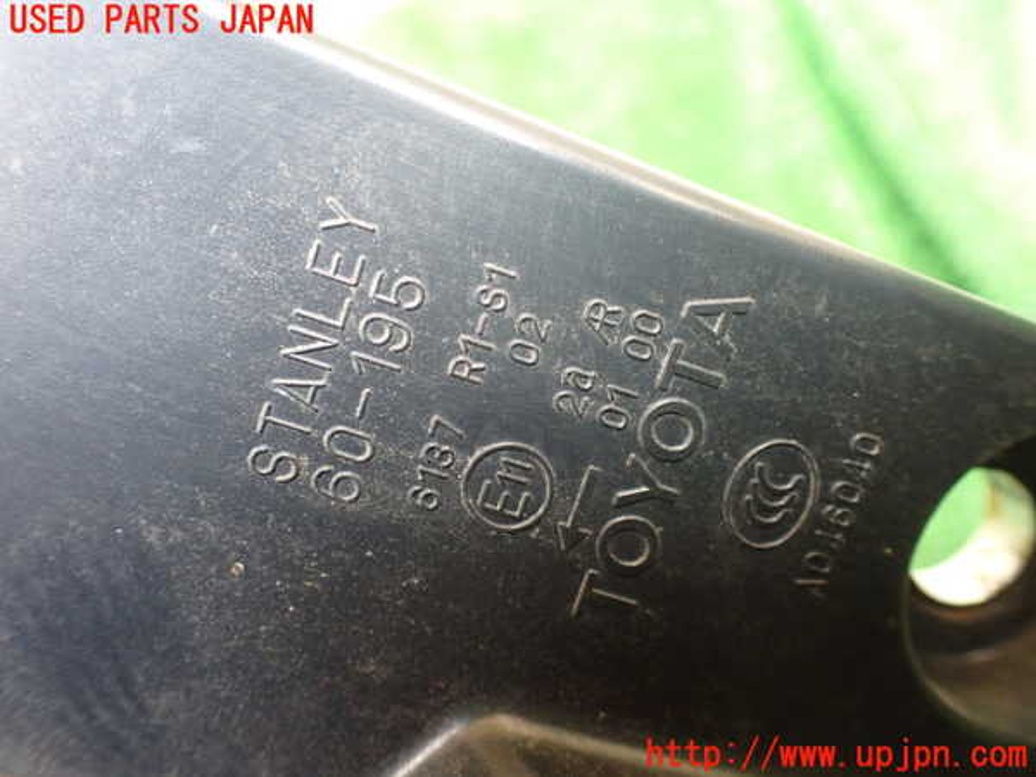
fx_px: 898
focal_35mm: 30
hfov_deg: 60.0
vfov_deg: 46.8
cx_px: 518
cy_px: 388
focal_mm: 5.4
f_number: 2.3
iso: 800
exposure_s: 1/40
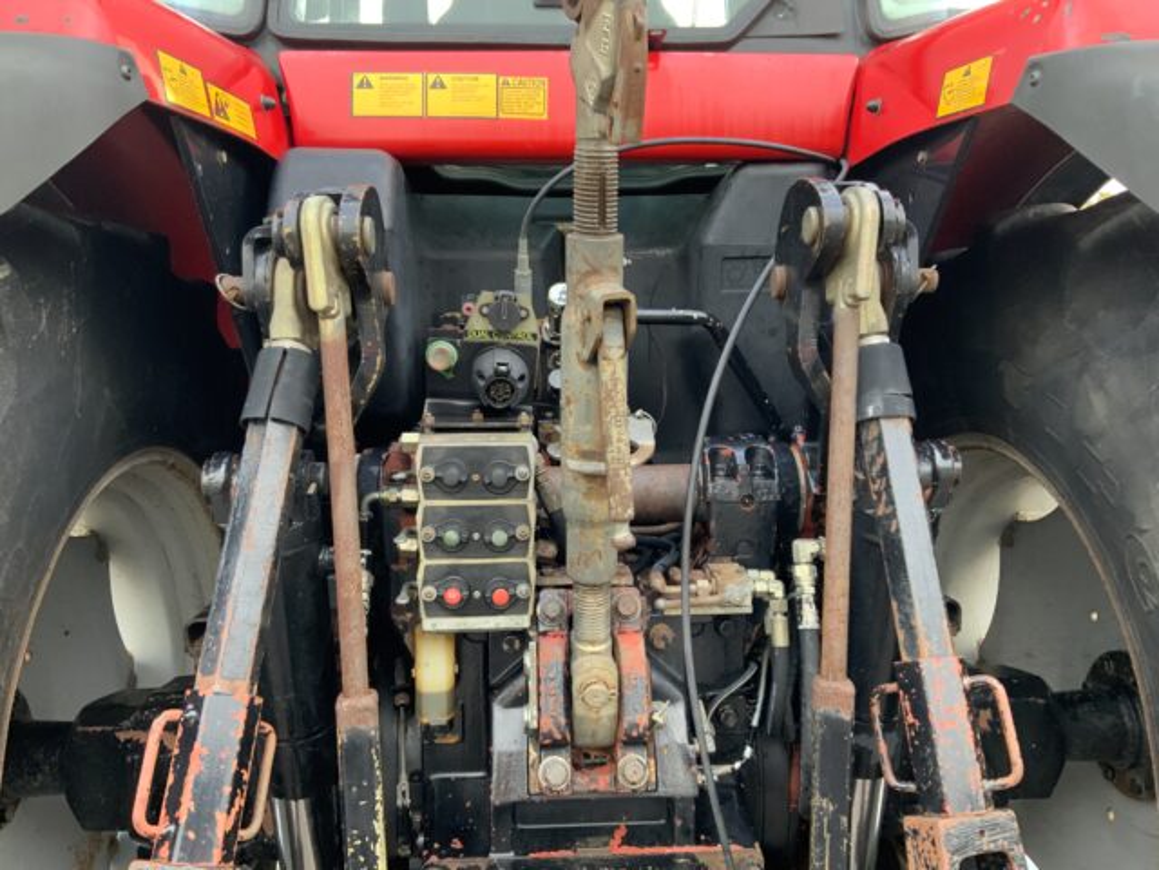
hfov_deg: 61.7
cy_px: 435
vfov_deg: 48.2
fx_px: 971
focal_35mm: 29
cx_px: 580
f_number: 1.8
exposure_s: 1/60
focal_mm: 3
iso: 80
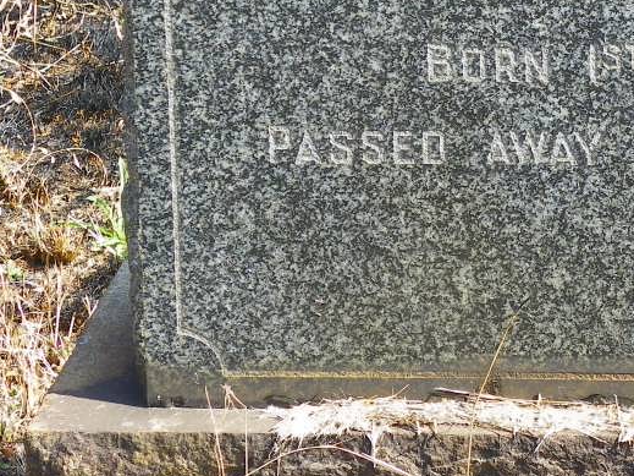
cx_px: 627
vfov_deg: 8.0
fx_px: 3388
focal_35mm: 185
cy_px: -5
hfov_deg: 10.6
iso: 64
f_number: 4
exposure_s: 1/125
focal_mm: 14.2
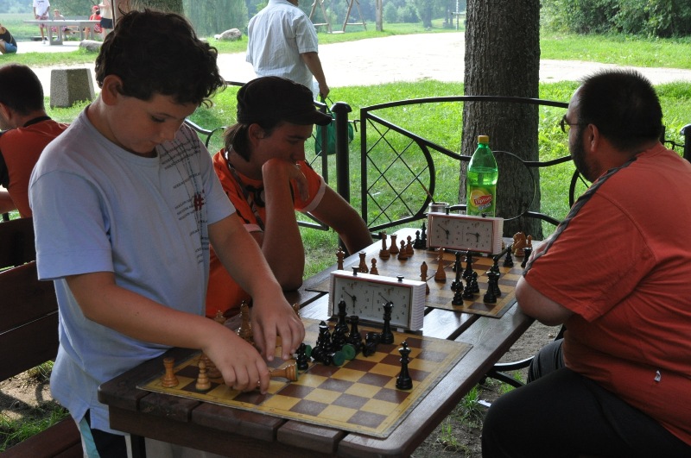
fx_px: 891
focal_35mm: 46
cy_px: 229
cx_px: 346
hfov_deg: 42.4
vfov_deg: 28.9
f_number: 8
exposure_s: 1/250
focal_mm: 31
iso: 800
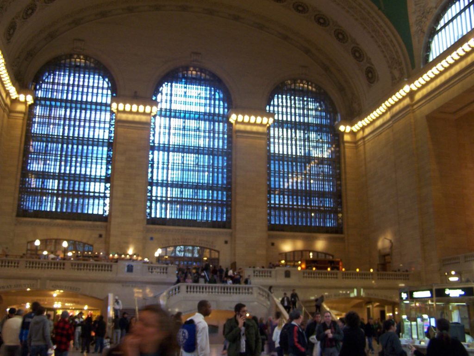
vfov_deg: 37.7
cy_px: 178
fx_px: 520
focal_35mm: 38
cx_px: 237
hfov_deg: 49.0
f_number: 2.8
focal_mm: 6.3
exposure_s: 1/8
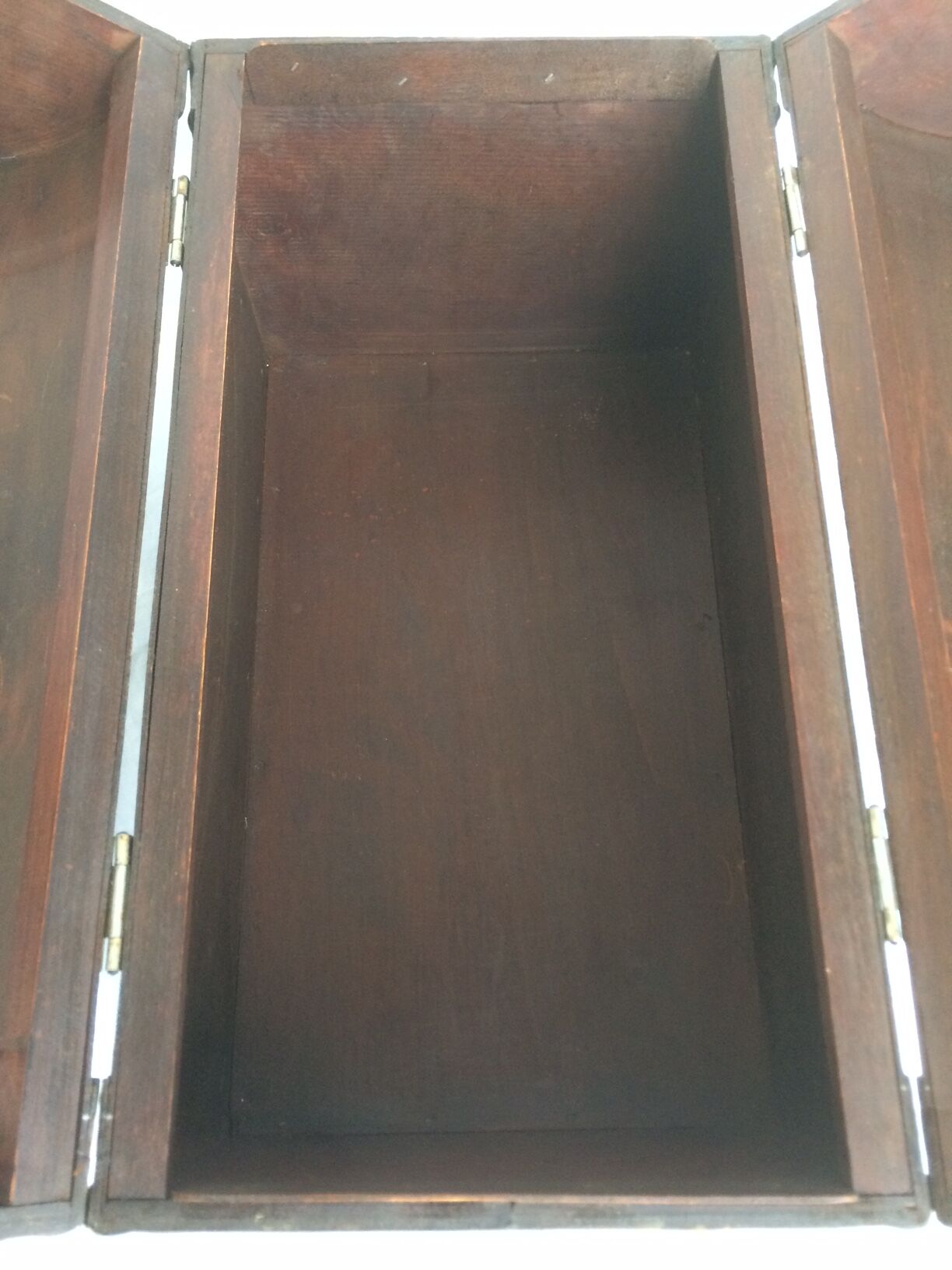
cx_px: 476
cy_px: 635
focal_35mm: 29
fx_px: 1063
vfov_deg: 61.7
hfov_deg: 48.2
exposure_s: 1/33
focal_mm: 4.15
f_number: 2.2
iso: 200
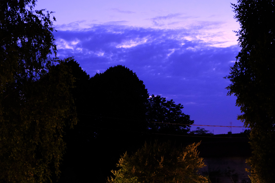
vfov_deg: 16.5
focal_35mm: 83
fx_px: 634
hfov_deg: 24.5
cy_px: 92
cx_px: 138
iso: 2000
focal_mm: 55
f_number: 4
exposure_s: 1/1.59
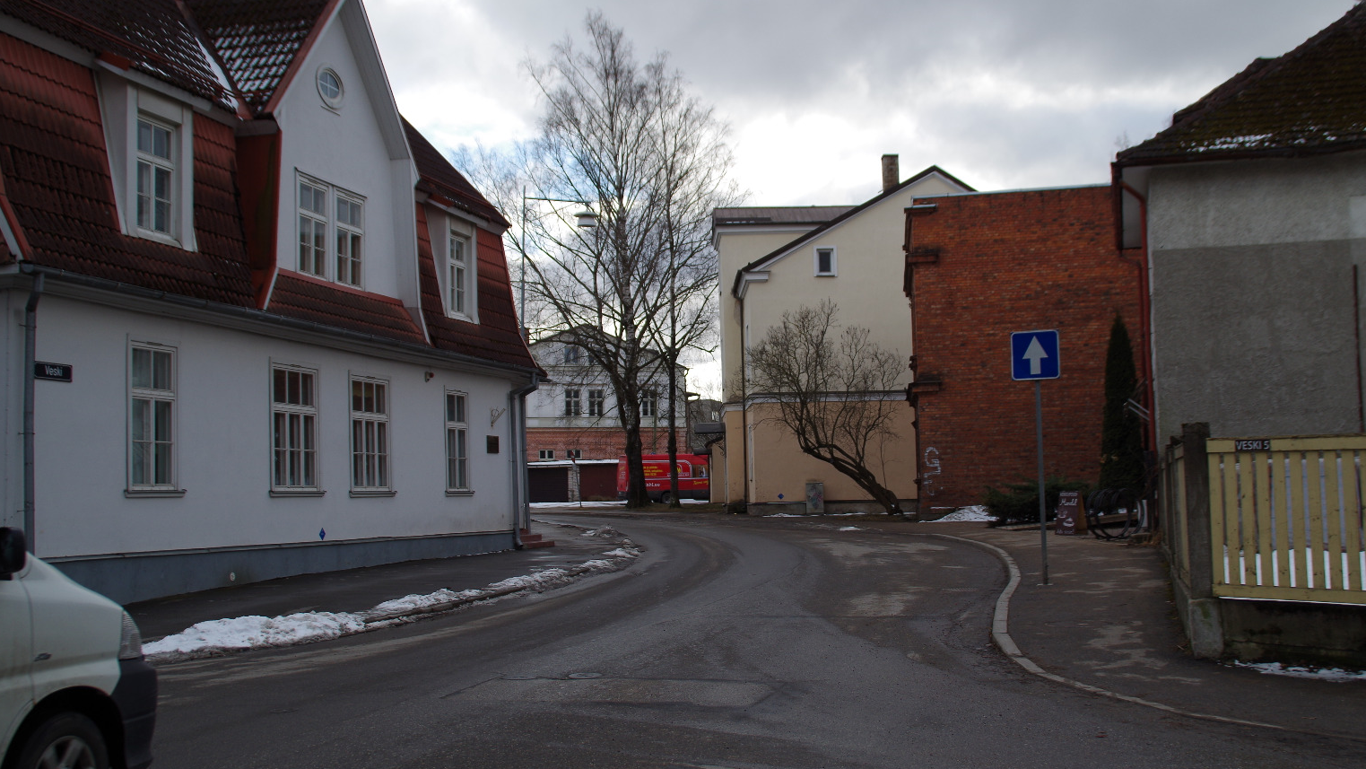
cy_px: 366
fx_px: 1703
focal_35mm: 47
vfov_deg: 25.4
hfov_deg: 43.7
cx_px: 727
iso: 100
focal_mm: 28
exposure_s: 1/200
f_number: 5.6
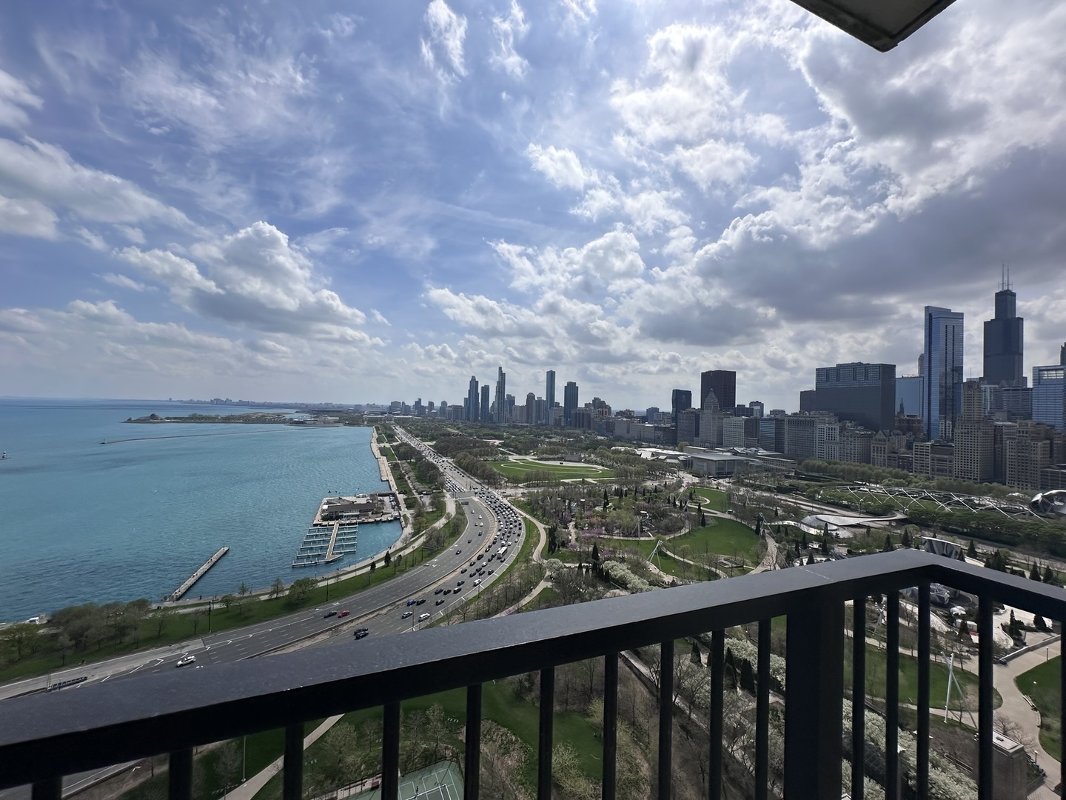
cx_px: 533
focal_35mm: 14
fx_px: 431
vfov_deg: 85.7
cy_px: 400
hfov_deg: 102.1
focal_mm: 2.22
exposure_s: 1/7813
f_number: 2.2
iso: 50
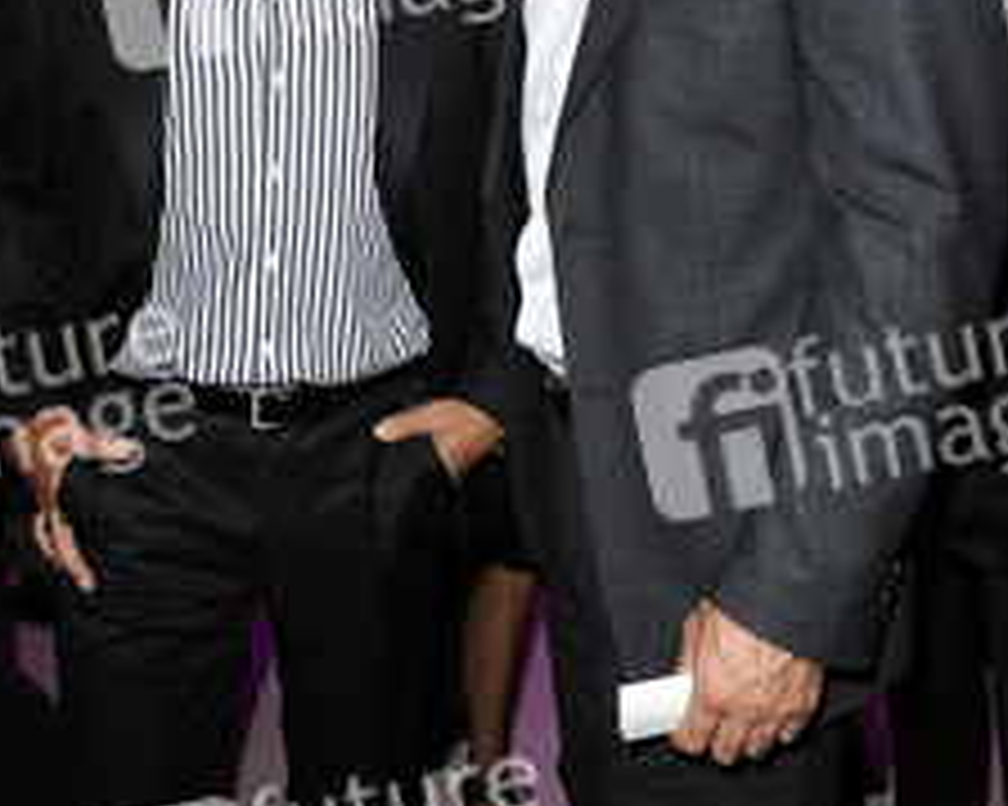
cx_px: 454
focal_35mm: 52
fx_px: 1551
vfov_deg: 28.6
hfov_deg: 36.0
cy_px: 189
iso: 1250
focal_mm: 31
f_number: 5.6
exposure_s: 1/40
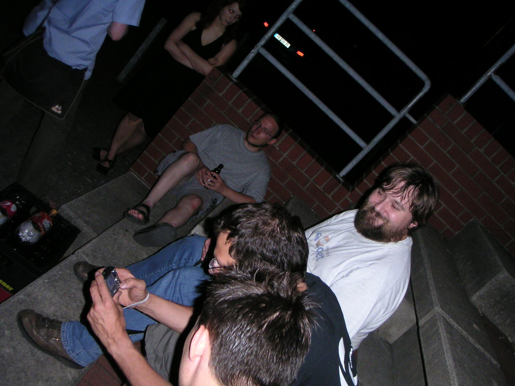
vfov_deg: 37.7
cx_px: 258
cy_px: 193
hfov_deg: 49.0
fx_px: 565
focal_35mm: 38
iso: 160
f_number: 2.8
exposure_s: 1/45
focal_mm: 6
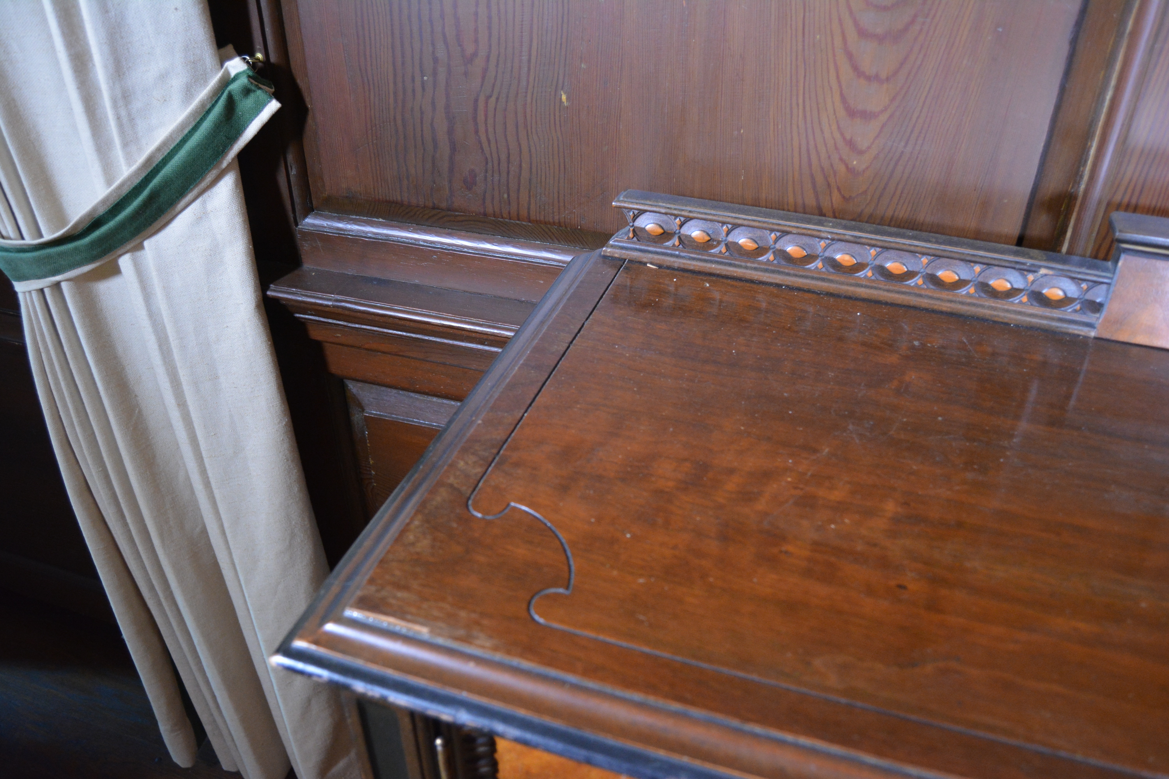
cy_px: 390
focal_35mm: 28
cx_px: 584
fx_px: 925
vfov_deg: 45.7
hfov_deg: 64.6
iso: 2000
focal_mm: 19
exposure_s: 1/30
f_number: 3.5
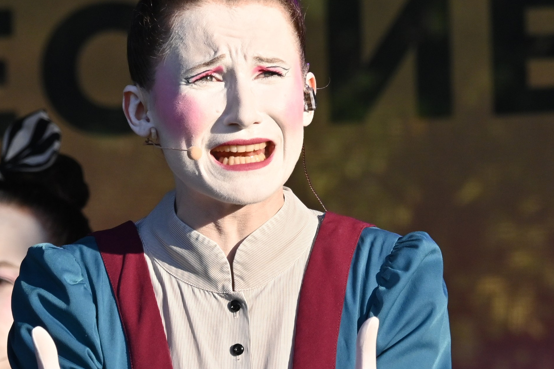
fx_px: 12495
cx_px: 284
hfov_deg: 2.5
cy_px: 247
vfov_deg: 1.7
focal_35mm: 812
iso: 400
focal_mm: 250
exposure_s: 1/640
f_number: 8
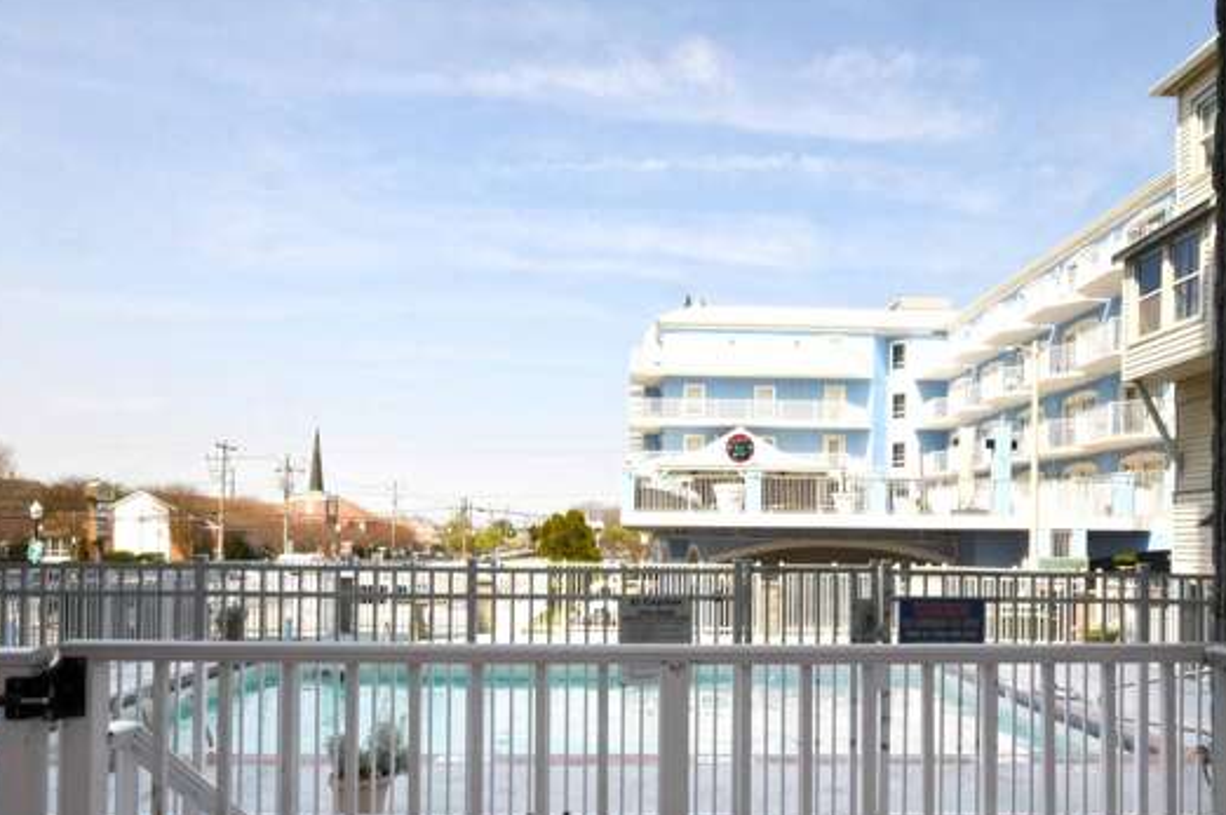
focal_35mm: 25
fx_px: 851
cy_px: 546
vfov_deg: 50.2
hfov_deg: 71.5
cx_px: 660
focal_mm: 11.5
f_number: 25
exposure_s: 1/60
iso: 200
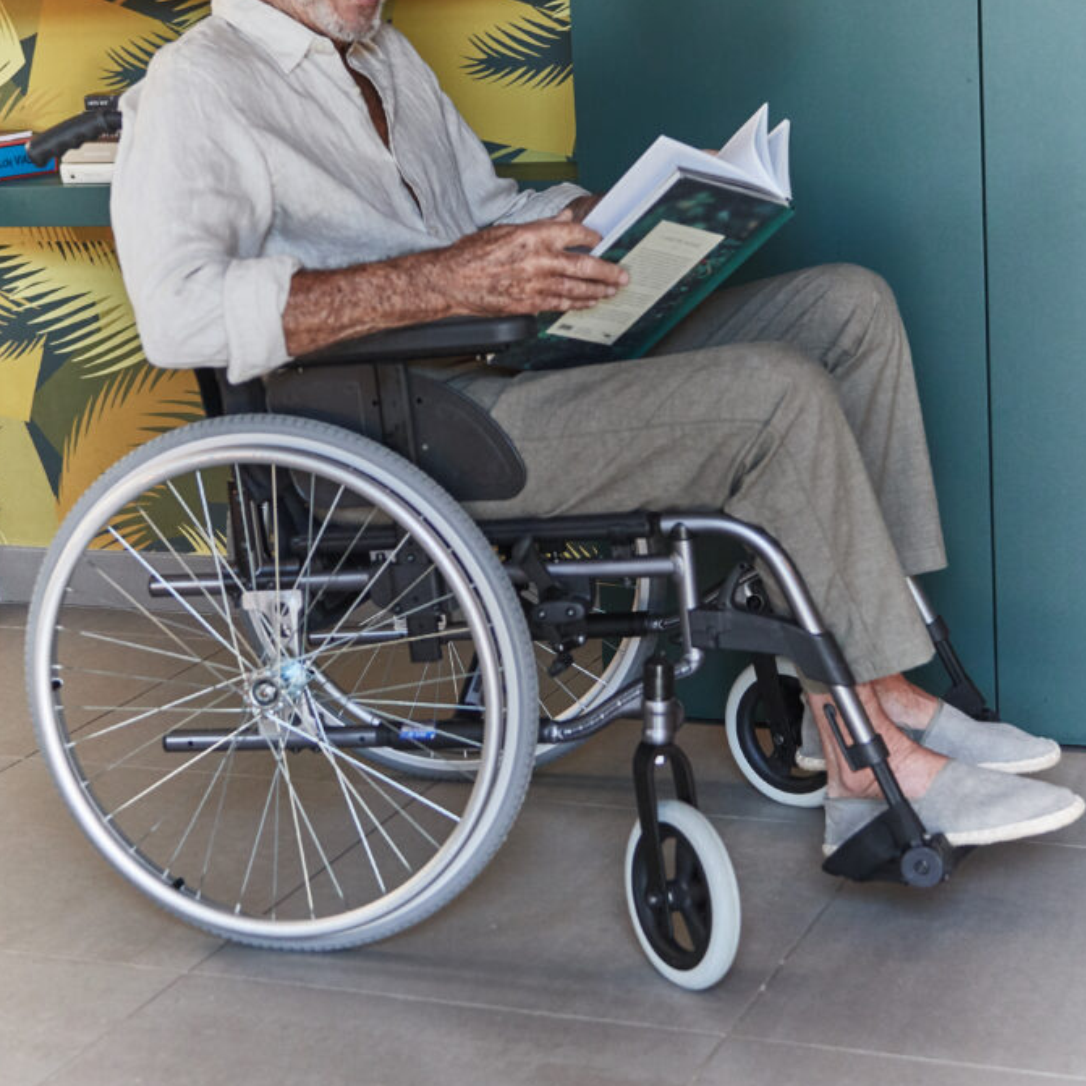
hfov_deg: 24.7
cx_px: 546
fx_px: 2485
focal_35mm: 70
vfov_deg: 24.5
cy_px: 369
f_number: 2.8
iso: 1600
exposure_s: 1/400
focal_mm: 36
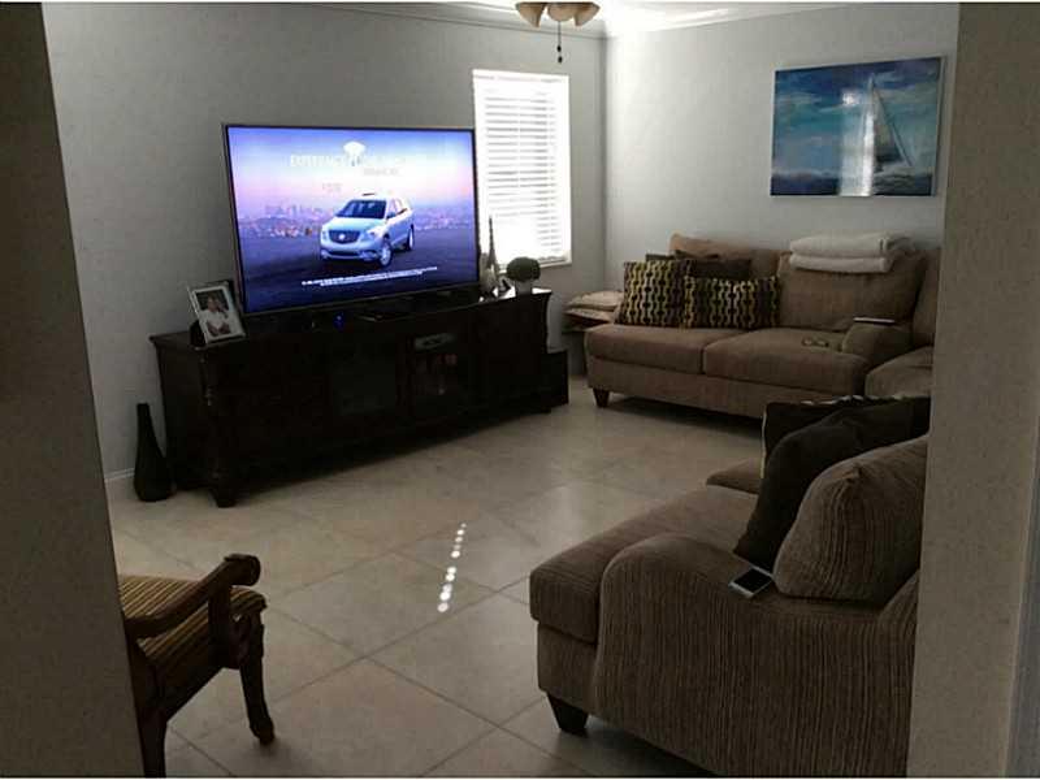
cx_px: 520
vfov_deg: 44.2
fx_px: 961
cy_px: 390
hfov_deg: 56.8
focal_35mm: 32
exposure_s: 1/24
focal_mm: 3.3
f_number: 2.4
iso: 100
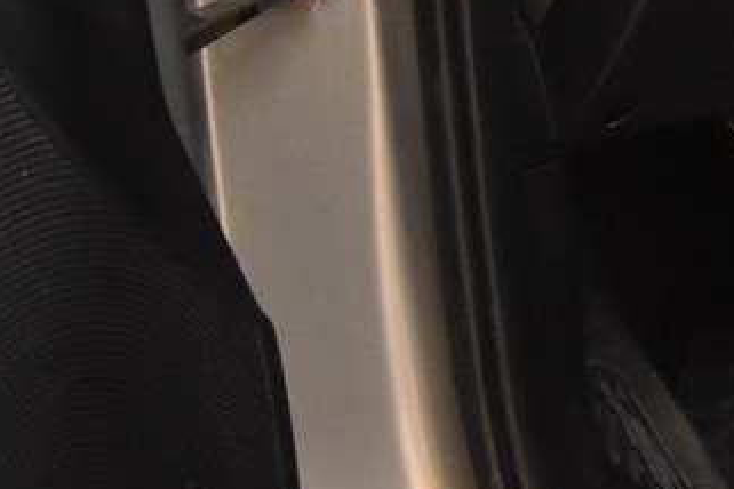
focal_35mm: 136
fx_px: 2773
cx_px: 1717
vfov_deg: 10.0
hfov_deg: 12.2
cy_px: -34
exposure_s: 1/60
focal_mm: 18
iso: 3200
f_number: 4
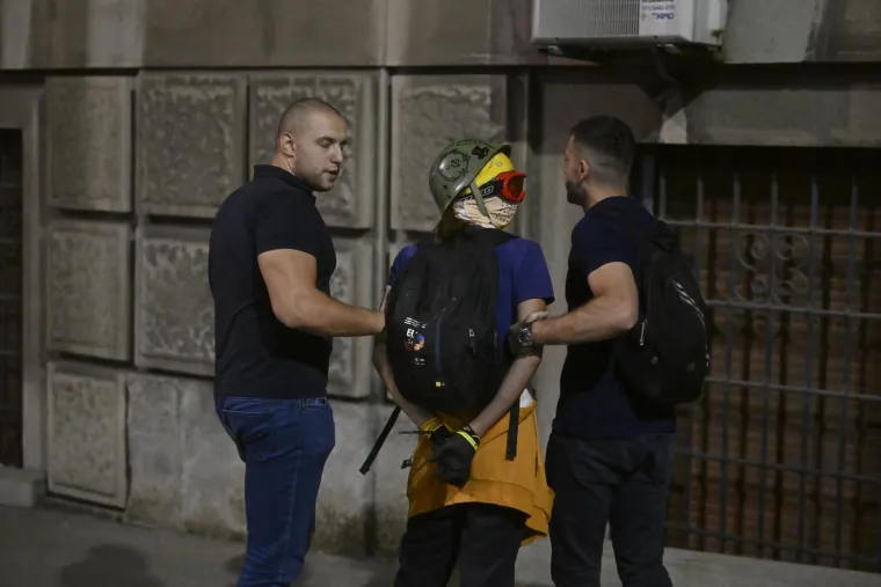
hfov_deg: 27.3
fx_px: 1811
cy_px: 294
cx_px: 440
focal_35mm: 74
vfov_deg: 18.4
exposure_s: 1/200
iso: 10000
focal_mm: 74
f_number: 2.8
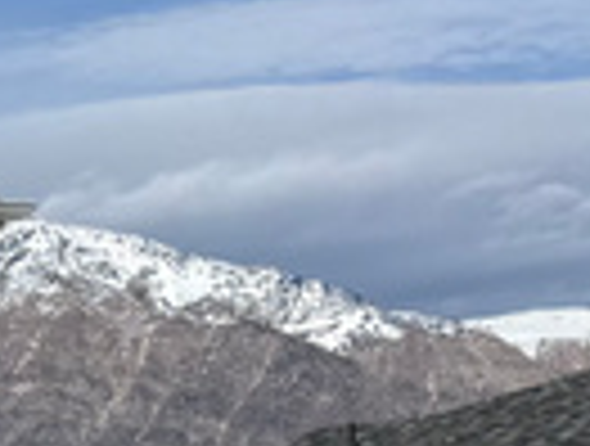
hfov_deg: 7.7
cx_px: -1644
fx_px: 3196
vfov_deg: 7.9
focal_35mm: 187
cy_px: 423
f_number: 1.78
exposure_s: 1/9091
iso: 80
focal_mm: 6.76
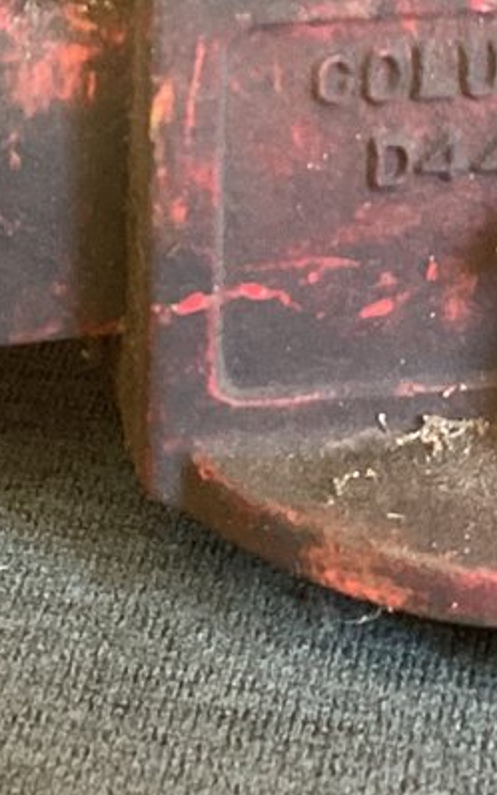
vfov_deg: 16.6
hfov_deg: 10.5
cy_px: 173
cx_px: 237
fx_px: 2707
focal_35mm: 125
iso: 250
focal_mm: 3.3
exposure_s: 1/50
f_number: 2.4
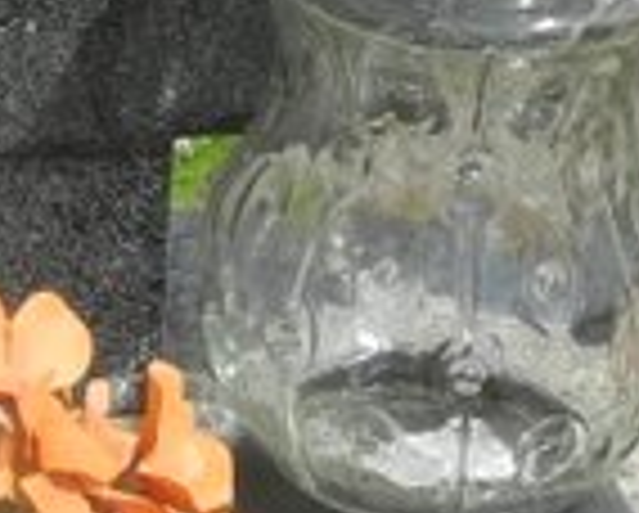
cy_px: -482
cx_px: -742
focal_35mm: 302
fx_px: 5719
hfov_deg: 6.2
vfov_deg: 5.1
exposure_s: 1/1000
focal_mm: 11.8
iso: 100
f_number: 4
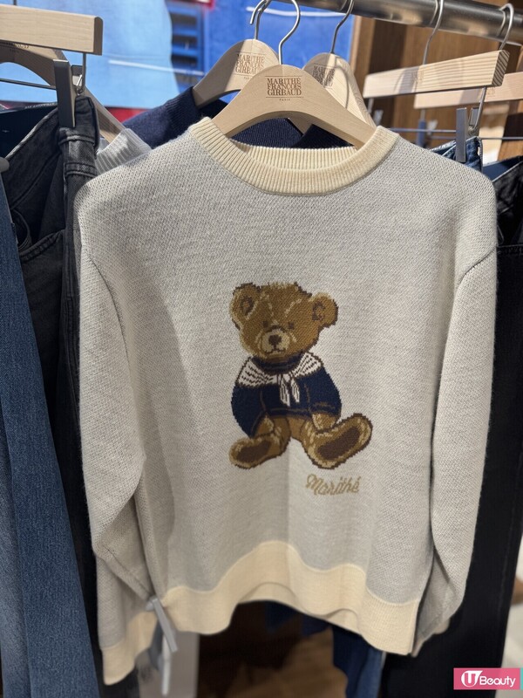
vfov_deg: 71.6
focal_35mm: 24
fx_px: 483
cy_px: 349
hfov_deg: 56.8
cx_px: 262
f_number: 1.78
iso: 64
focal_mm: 6.76
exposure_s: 1/100
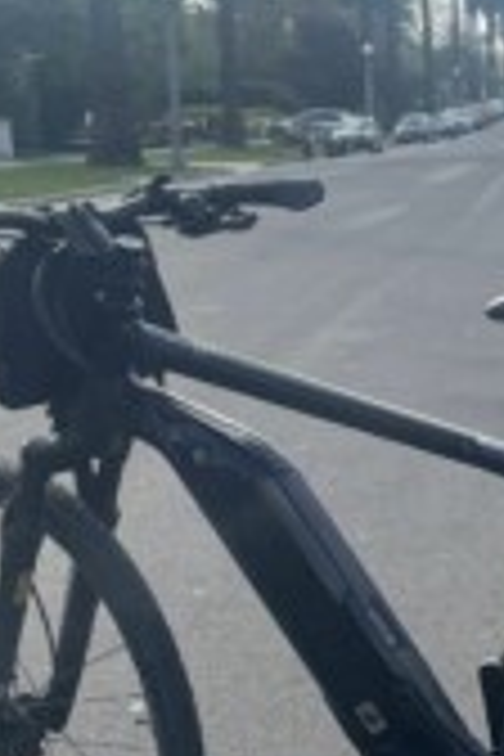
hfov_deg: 15.3
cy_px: 416
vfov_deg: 23.1
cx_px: 468
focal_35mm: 88
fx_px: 1848
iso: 32
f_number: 1.6
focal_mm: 4.2
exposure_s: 1/4292
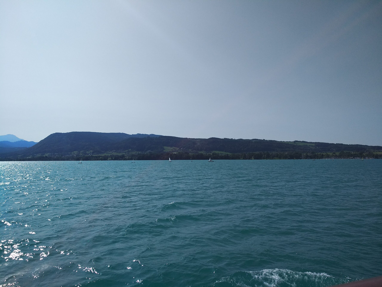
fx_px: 243
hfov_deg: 76.4
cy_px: 144
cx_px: 191
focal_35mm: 22
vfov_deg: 61.1
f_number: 2.2
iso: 100
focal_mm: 3.81
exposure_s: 1/3113
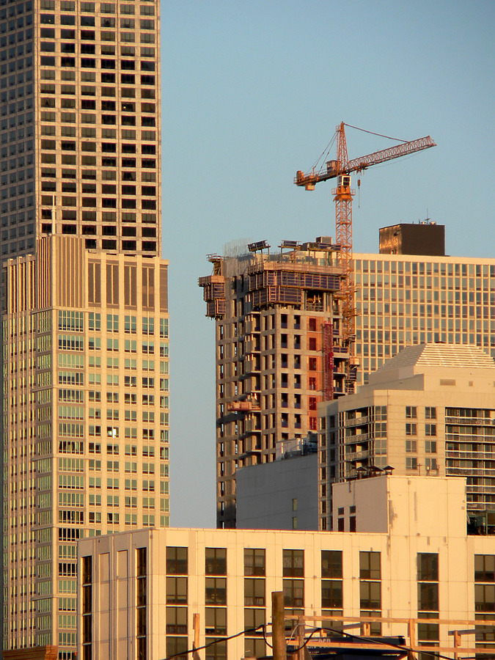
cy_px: 330
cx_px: 248
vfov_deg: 4.6
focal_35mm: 432
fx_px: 8237
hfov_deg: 3.4
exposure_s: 1/500
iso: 80
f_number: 4
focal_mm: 72
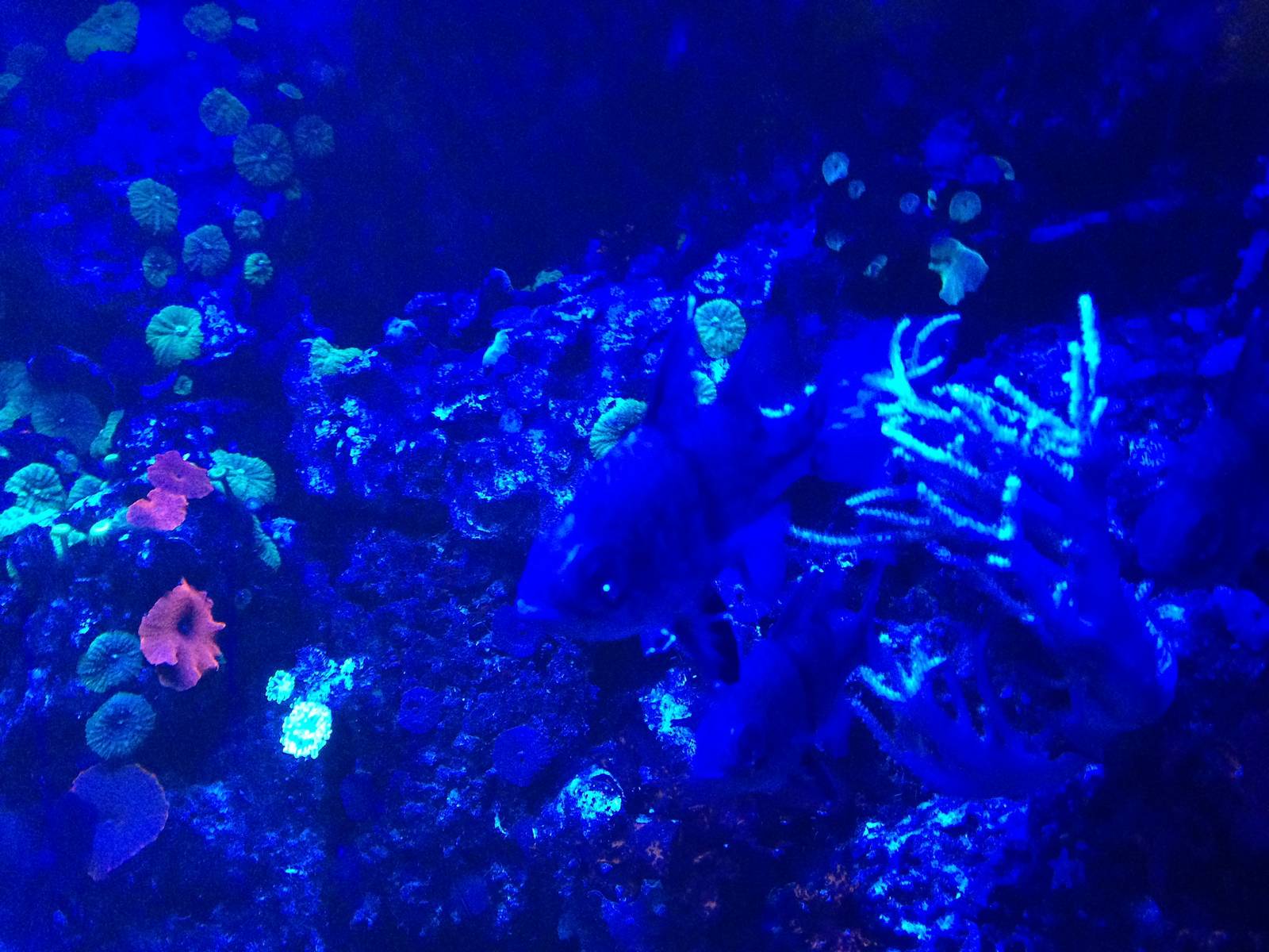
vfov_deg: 42.9
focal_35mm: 33
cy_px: 476
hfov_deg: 55.4
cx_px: 634
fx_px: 1210
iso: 500
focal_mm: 4.12
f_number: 2.4
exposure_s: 1/15
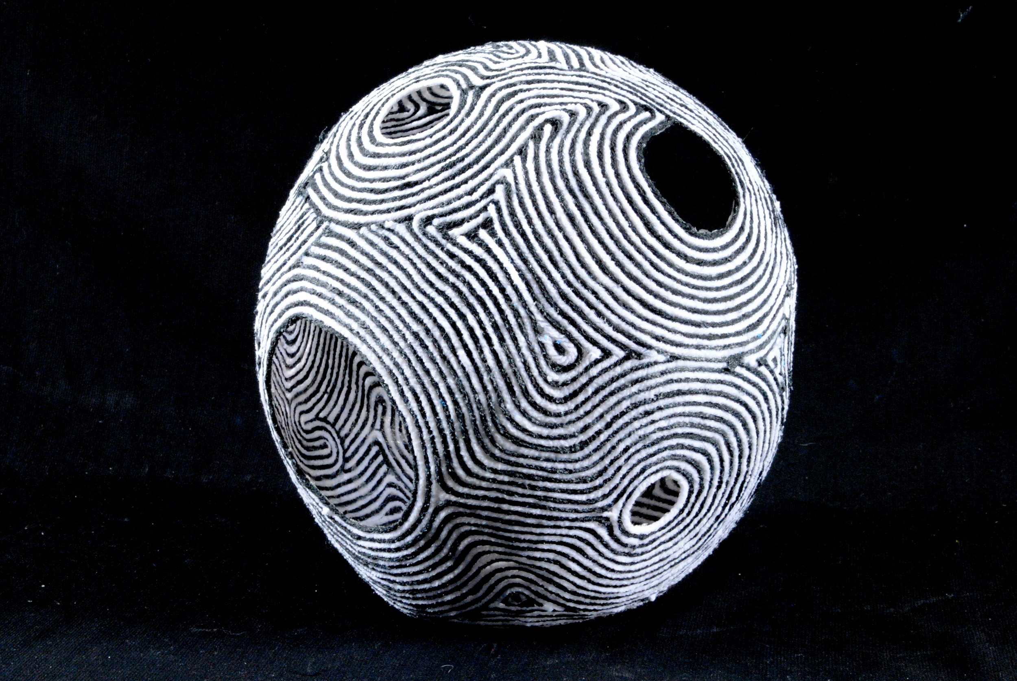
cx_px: 508
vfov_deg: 16.6
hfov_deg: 24.6
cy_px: 340
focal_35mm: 82
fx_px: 2334
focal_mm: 55
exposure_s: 1/80
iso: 1600
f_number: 22
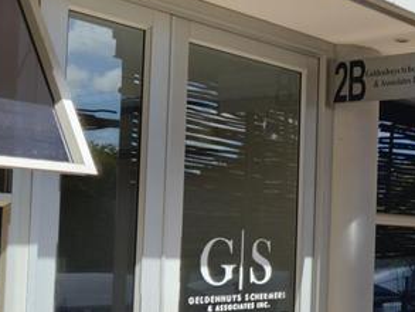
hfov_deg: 25.1
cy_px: 208
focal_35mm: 71
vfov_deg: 20.7
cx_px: 479
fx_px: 852
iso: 100
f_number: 1.8
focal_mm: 4.7
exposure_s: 1/405
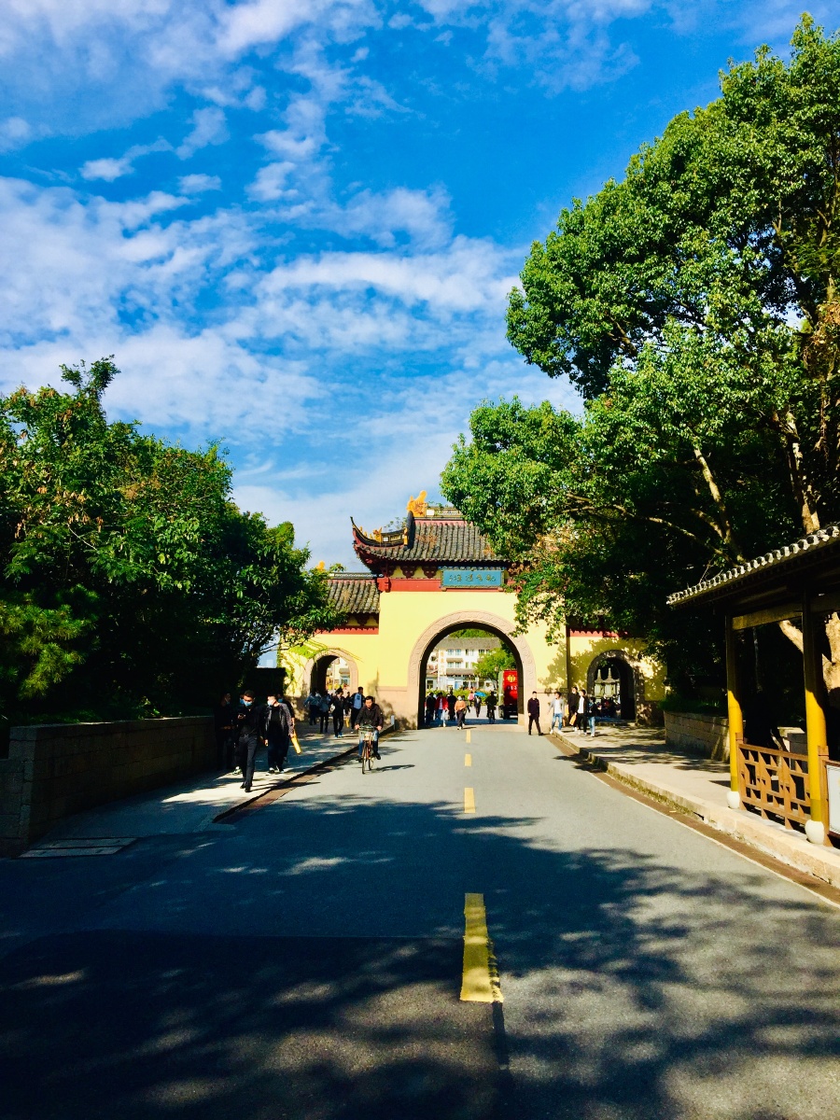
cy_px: 560
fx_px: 938
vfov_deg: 61.7
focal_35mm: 29
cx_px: 420
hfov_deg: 48.2
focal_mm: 4.15
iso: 32
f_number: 2.2
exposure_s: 1/2475
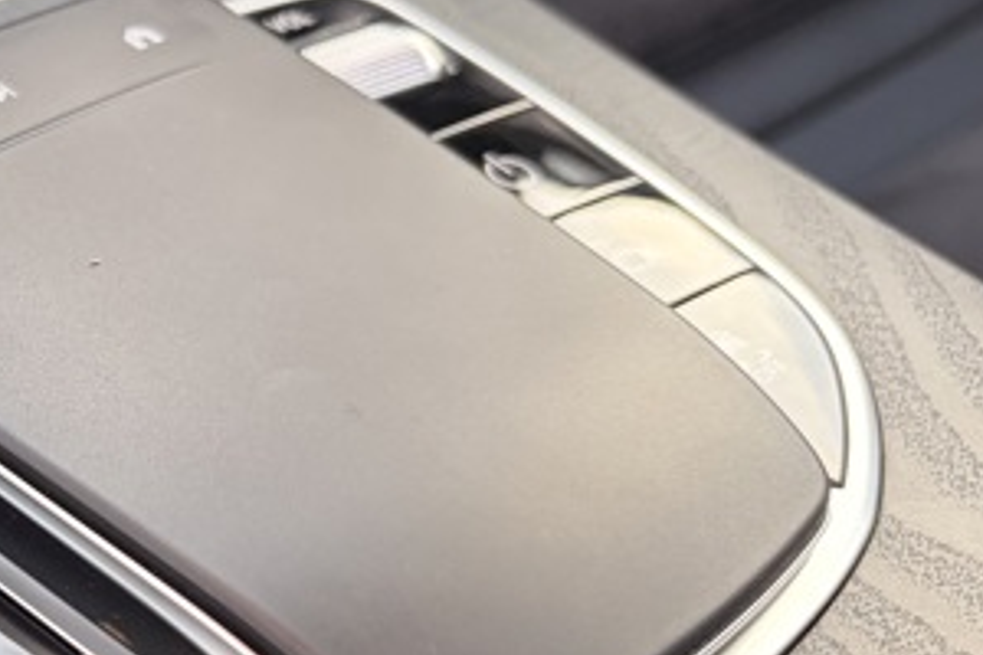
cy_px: 419
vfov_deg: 18.9
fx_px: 1966
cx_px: -141
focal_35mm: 72
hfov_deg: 25.7
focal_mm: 5.96
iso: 125
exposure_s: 1/70
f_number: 1.6
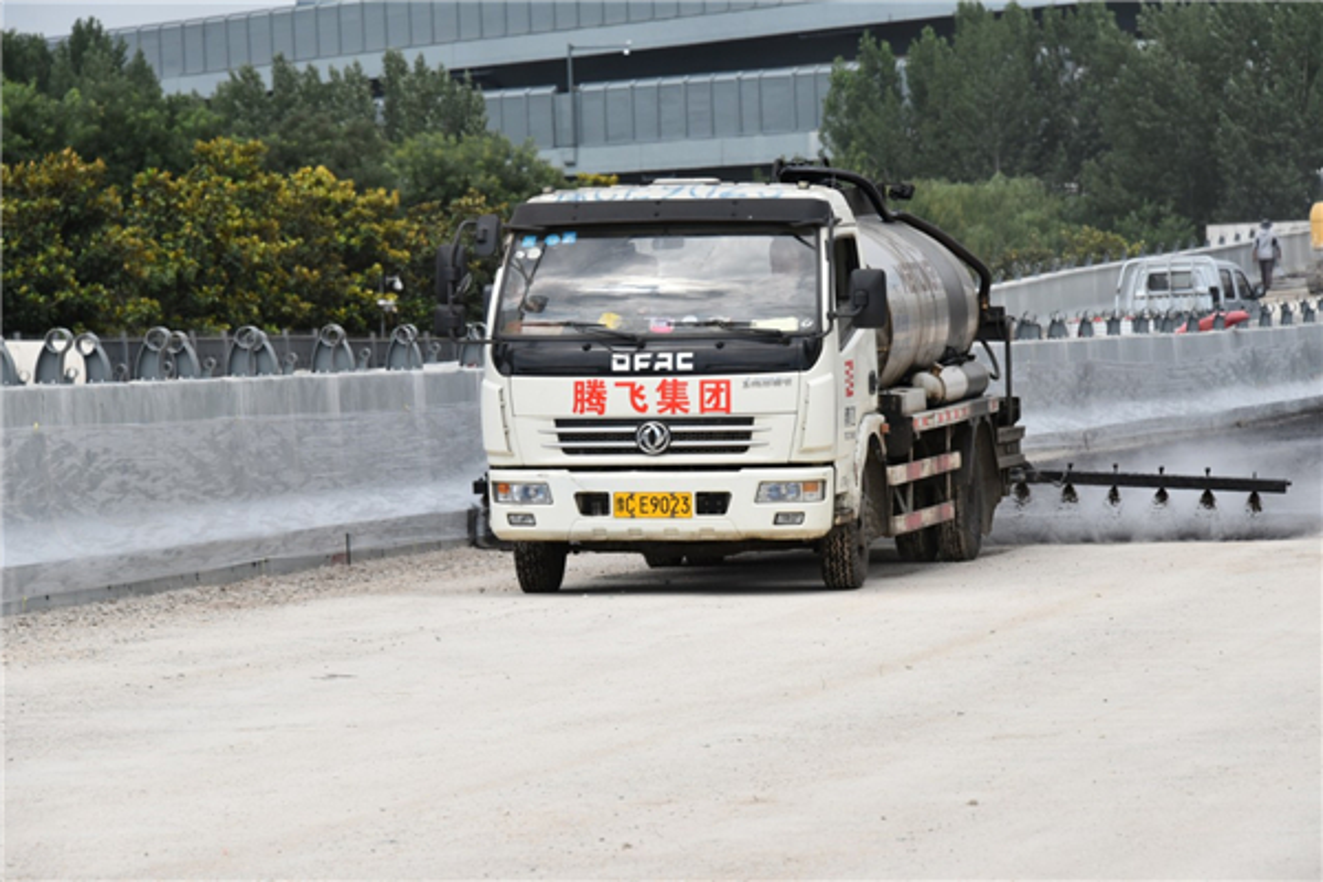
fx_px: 6982
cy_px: 441
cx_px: 662
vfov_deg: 7.2
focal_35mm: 190
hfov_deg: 10.8
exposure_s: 1/2000
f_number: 11
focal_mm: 190
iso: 1600
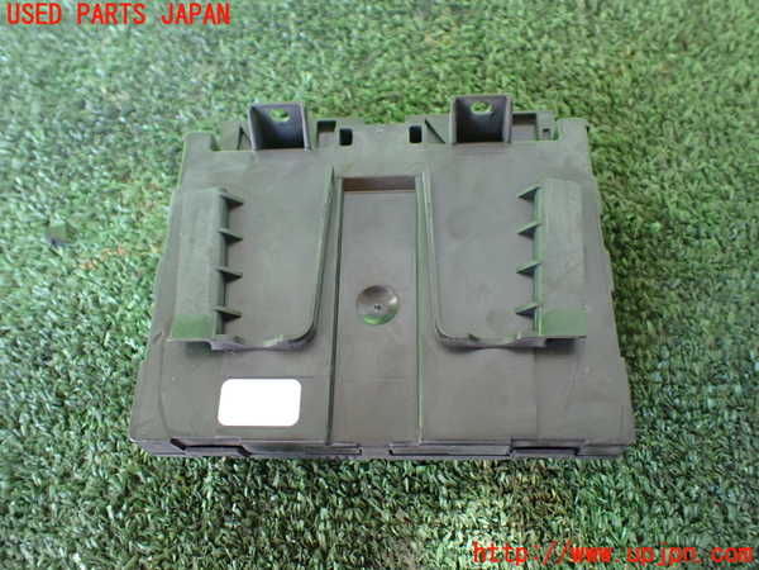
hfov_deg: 60.0
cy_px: 285
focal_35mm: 30
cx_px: 380
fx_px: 658
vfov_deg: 46.8
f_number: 2.3
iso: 640
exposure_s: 1/125
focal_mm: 5.4
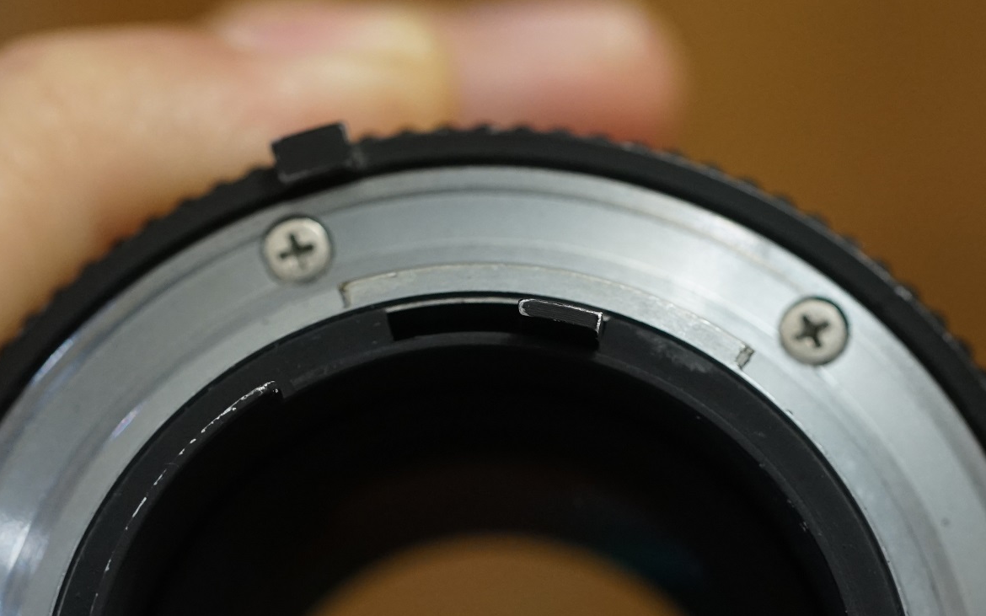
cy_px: 687
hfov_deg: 18.1
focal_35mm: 115
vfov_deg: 11.2
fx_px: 3090
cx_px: 541
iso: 1600
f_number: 4
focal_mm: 50
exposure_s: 1/60
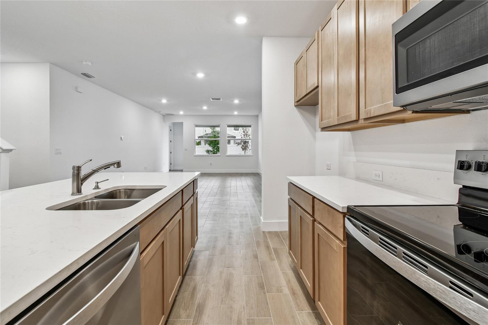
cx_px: 244
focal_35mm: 15
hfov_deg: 100.4
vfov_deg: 77.3
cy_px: 162
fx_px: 203
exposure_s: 1/8
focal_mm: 10
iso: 100
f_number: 7.1
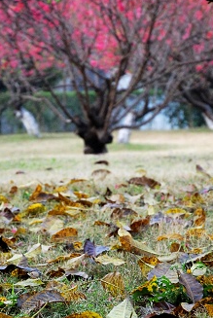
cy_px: 251
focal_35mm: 179
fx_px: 1583
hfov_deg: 7.7
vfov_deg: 11.4
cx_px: 71
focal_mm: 52
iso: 500
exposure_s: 1/80
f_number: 4.5
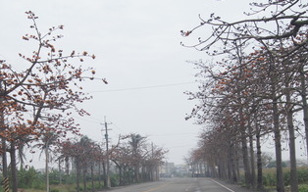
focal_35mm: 70
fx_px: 587
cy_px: 138
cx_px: 122
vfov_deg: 18.5
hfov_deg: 29.3
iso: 100
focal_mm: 24
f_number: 8
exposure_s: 1/160
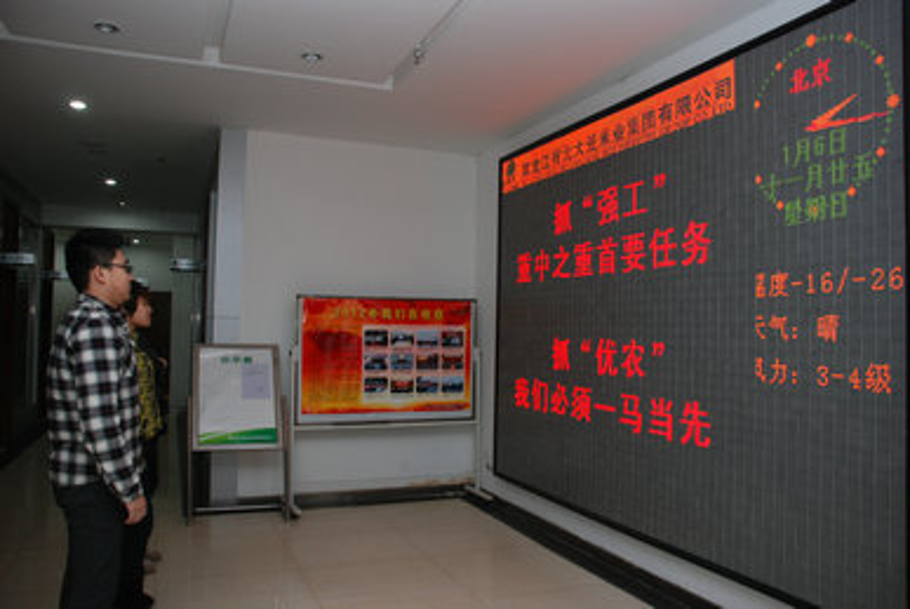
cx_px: 455
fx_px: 683
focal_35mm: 27
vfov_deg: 48.0
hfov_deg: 67.3
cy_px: 304
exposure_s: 1/60
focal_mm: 18
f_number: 4
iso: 360
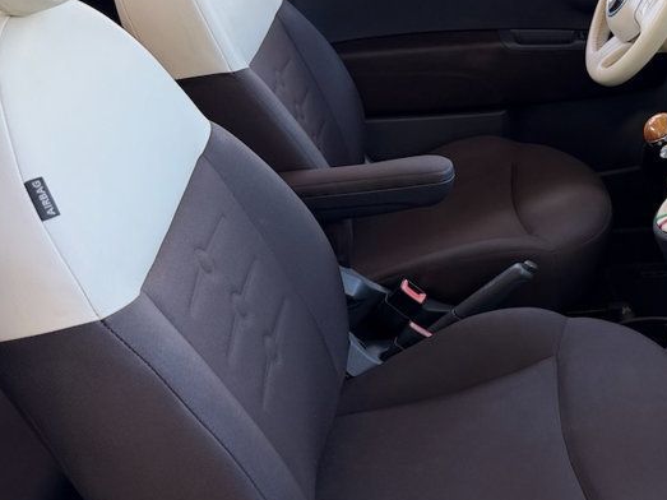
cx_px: 520
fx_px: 905
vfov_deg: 30.8
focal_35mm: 47
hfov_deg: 39.1
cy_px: 213
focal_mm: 6.76
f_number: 1.78
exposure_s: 1/121
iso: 64
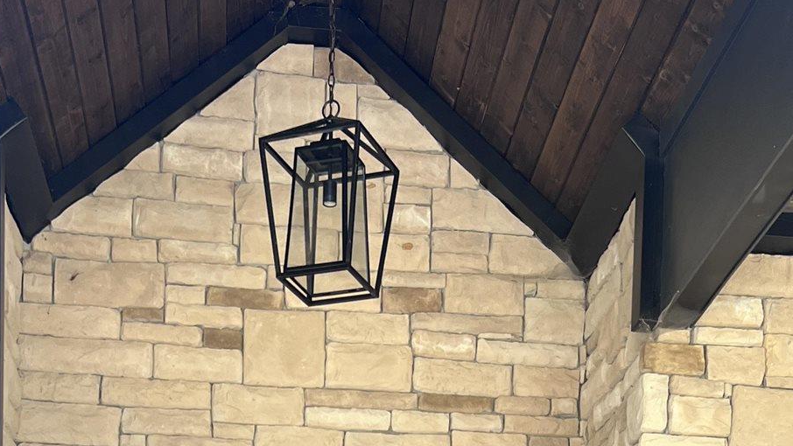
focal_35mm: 72
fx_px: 1514
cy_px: 922
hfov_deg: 29.3
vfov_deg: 13.9
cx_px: 394
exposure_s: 1/366
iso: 50
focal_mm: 5.7
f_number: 1.5
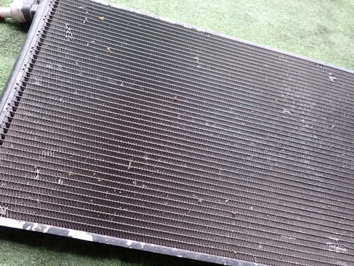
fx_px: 297
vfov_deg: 48.2
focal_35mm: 29
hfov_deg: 61.3
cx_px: 150
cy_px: 132
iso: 125
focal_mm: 4.5
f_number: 2
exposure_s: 1/125
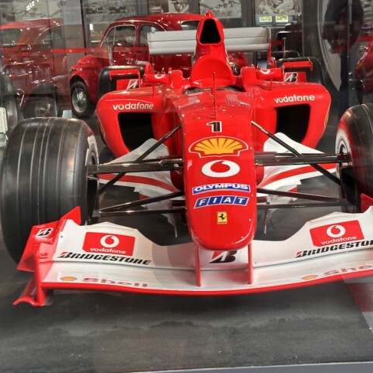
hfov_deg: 25.3
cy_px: 173
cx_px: 216
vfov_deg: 25.4
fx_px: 829
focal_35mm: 68
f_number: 1.78
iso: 100
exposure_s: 1/60
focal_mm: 6.86
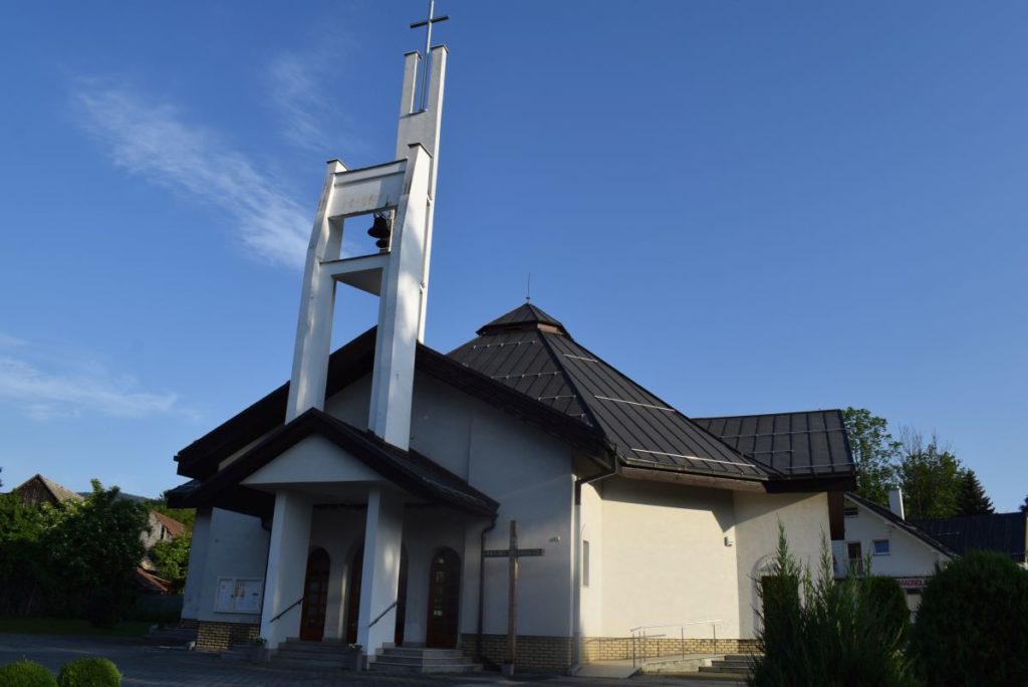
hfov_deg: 67.4
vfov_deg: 48.0
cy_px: 344
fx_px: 771
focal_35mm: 27
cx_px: 514
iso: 200
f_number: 9
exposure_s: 1/320
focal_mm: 18
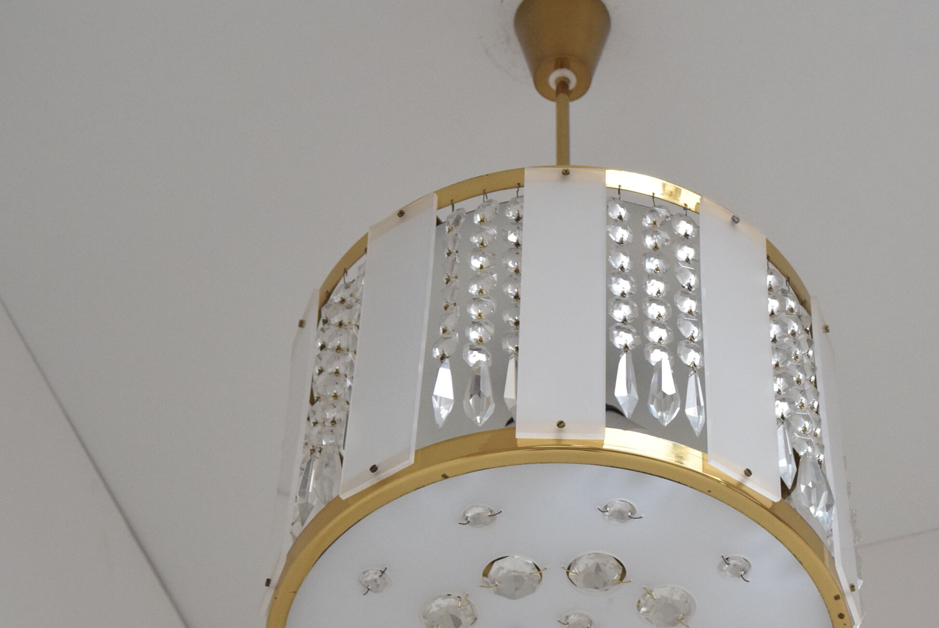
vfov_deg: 10.8
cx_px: 556
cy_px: 436
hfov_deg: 16.1
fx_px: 3309
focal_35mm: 127
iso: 1600
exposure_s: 1/125
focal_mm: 55
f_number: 5.6
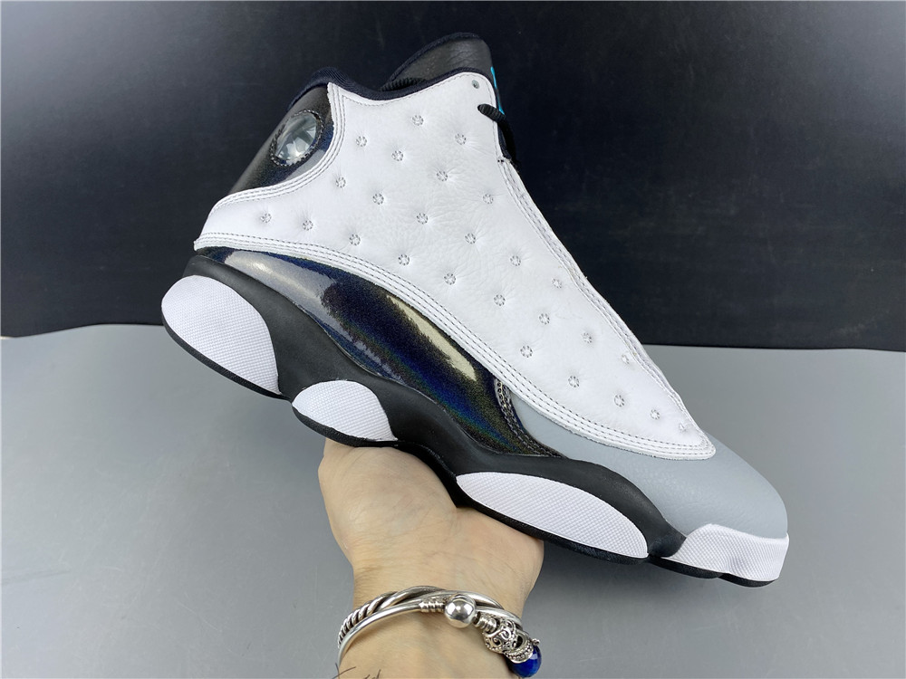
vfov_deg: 53.1
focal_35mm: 26
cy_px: 340
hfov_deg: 67.3
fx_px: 680
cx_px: 453
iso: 50
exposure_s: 1/100
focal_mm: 4.25
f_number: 1.8
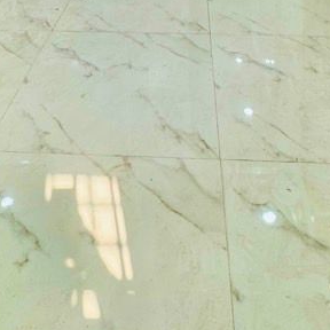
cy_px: -154
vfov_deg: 27.6
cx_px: 162
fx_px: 475
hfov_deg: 38.3
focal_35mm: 44
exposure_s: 1/100
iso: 50
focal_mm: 2.22
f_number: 2.2
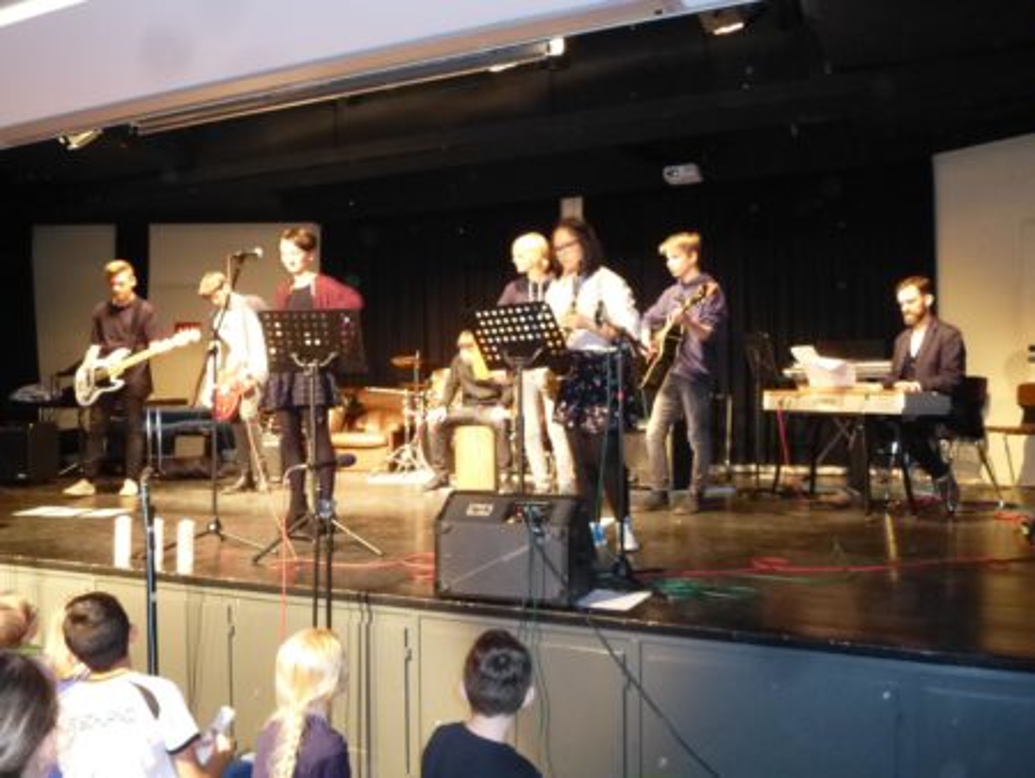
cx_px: 518
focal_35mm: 30
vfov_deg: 46.8
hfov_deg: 59.9
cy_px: 389
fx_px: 897
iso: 800
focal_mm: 5.4
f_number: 3.5
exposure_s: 1/25
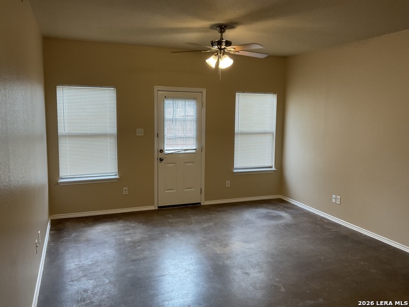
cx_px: 204
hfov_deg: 61.7
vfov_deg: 48.2
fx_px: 343
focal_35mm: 29
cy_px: 154
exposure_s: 1/60
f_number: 1.8
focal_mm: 3
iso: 50
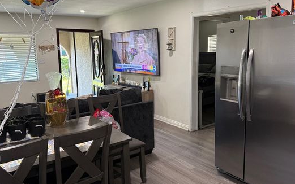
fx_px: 233
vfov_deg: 43.1
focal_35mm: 29
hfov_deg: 64.6
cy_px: 83
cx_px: 144
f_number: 1.78
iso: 200
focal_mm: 6.76
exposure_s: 1/60
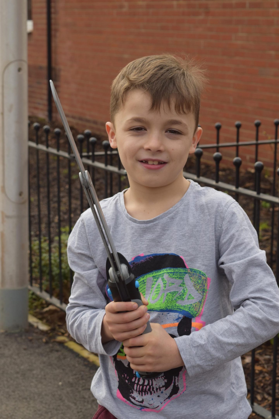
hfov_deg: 16.6
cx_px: 140
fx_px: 959
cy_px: 210
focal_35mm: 82
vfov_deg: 24.6
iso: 320
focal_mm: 55
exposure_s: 1/250
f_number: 8
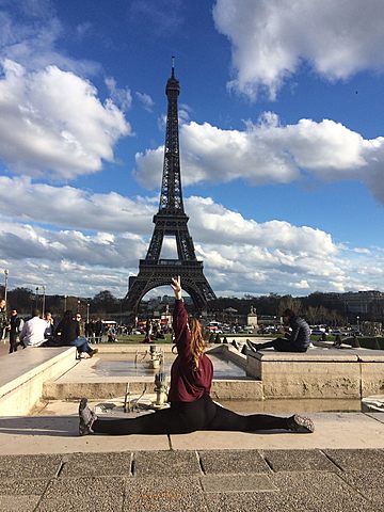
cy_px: 256
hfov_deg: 48.2
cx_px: 192
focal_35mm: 29
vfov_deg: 61.7
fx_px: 429
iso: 32
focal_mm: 4.15
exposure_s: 1/2564
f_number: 2.2
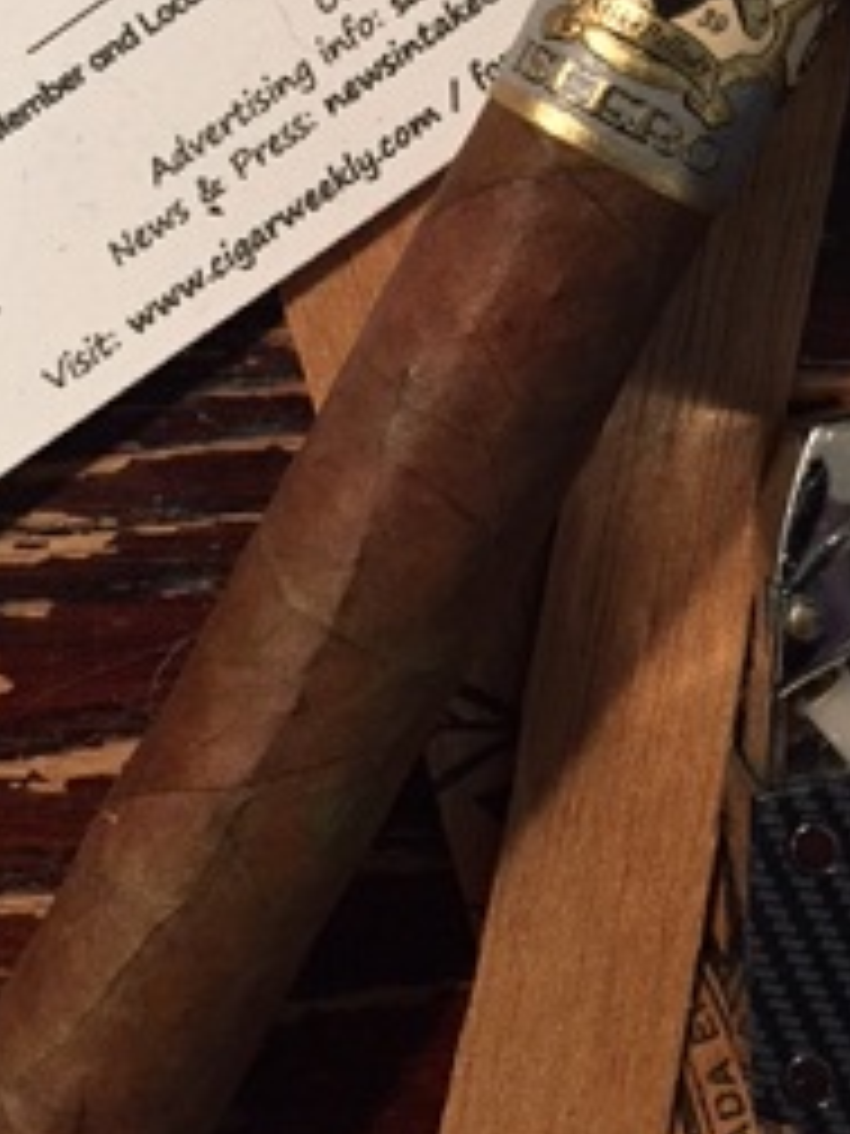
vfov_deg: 35.4
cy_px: 284
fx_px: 1735
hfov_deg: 27.4
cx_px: 528
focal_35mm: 53
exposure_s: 1/30
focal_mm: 4.15
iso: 160
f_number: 2.2
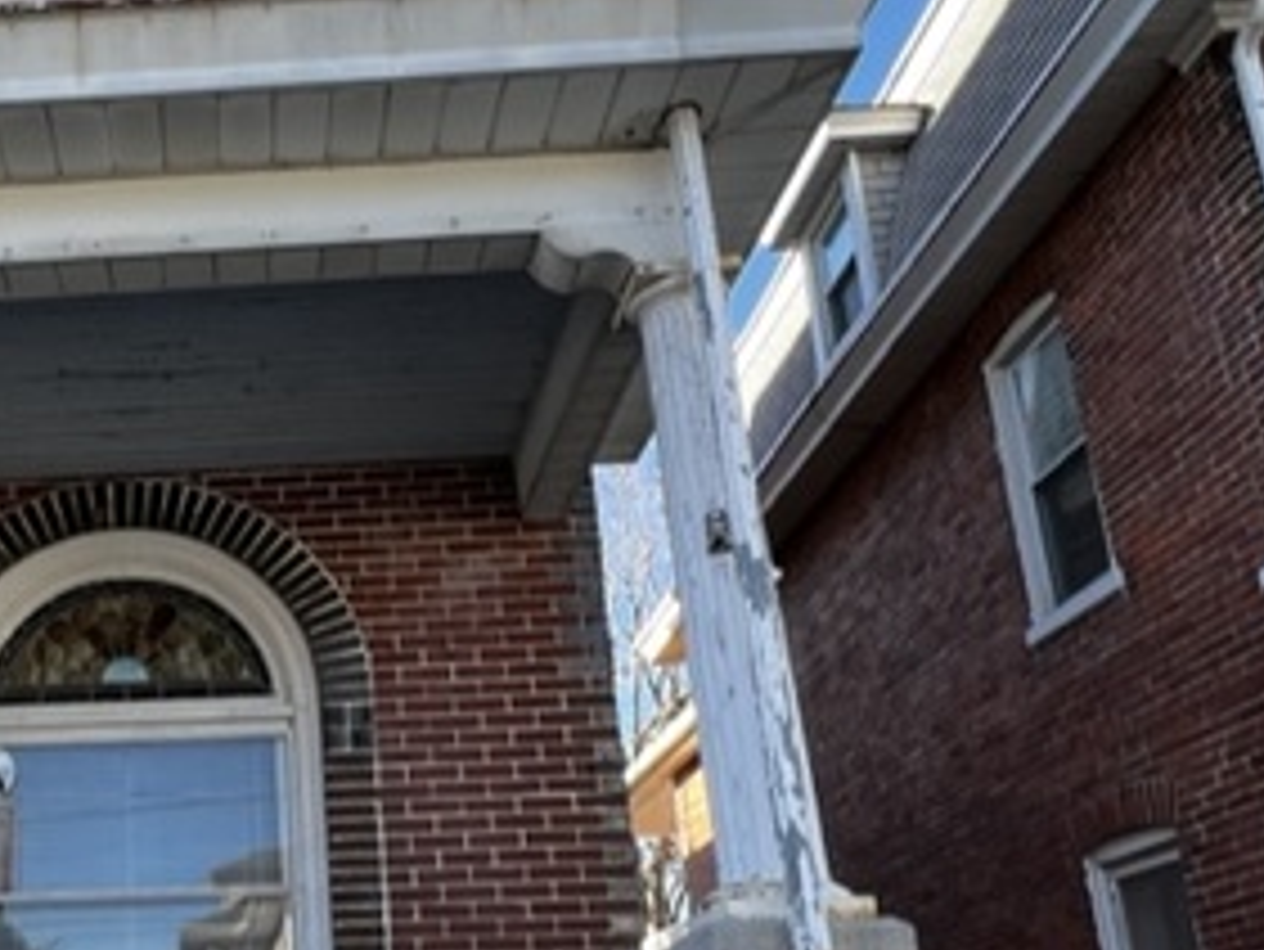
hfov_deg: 46.1
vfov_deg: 37.2
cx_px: 166
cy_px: 772
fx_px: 1352
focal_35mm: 37
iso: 32
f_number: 1.8
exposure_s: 1/218
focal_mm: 1.57
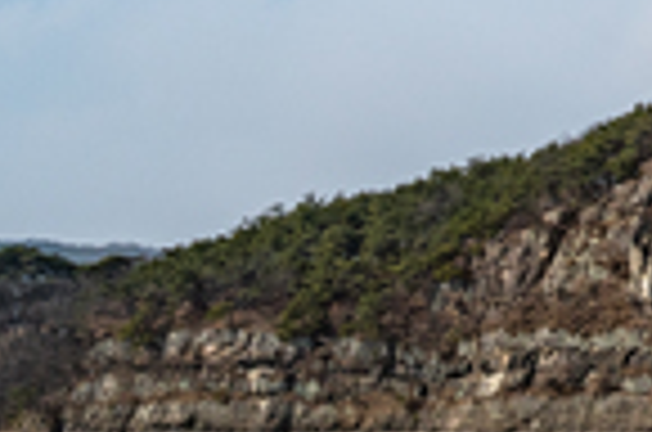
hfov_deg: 13.3
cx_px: 1549
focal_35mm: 116
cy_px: -369
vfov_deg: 10.9
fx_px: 2096
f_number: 9
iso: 160
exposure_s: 1/1250
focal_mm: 24
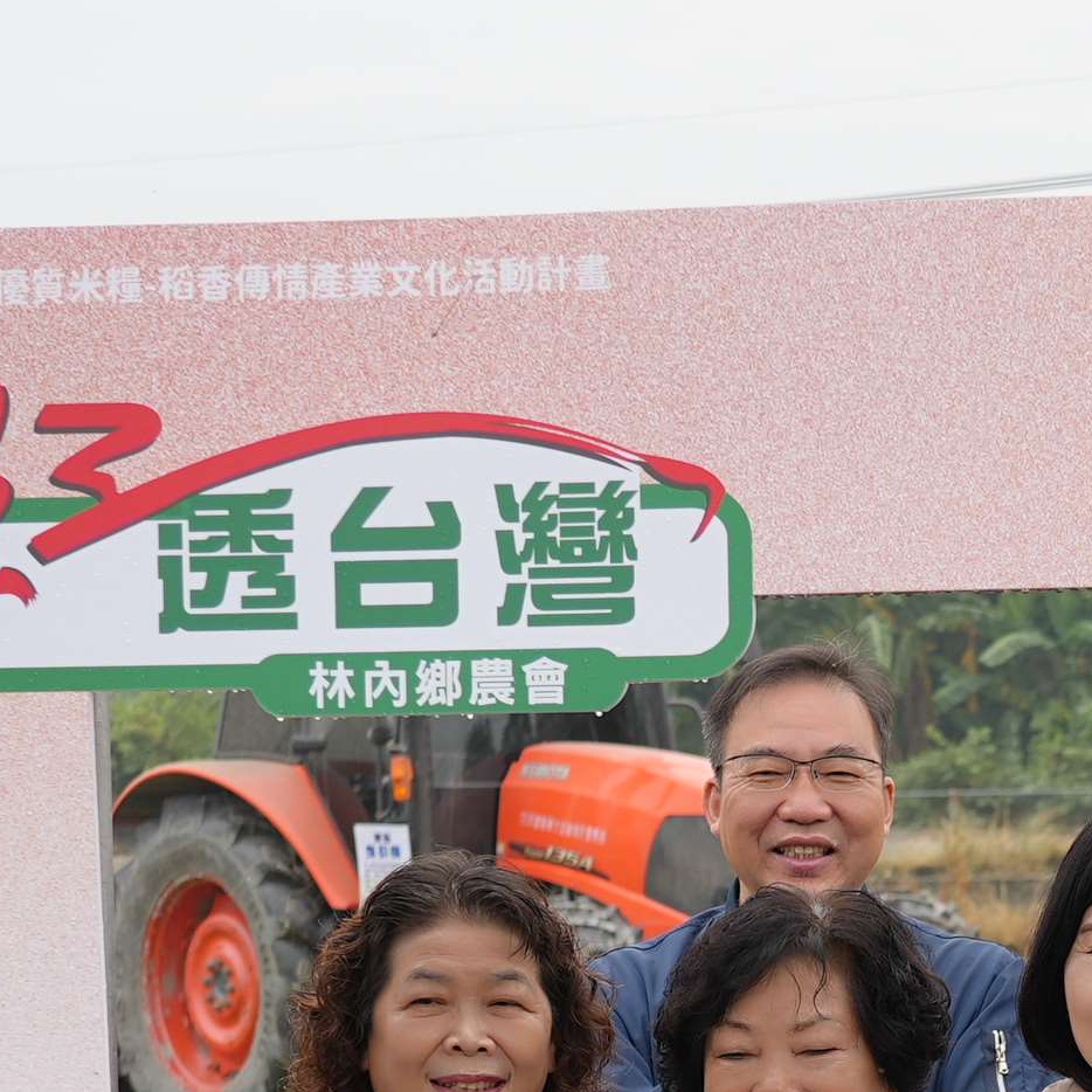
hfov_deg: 13.2
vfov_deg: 13.0
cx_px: 1169
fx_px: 4640
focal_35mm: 130
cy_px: 1367
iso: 100
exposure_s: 1/250
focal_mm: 31
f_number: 4
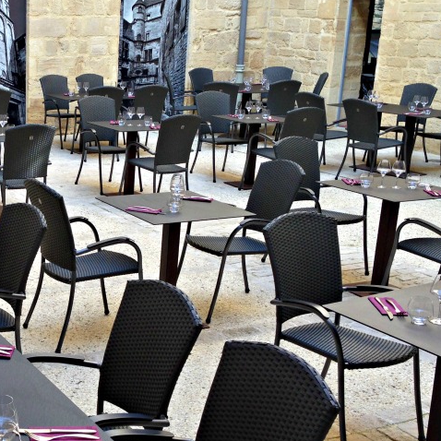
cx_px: 43
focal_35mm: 61
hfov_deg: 27.2
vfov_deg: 28.1
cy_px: 239
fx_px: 879
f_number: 2.4
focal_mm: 4.12
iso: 50
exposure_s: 1/133
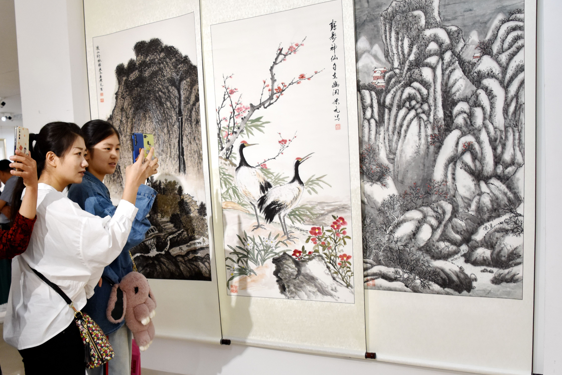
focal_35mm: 36
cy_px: 235
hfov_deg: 52.6
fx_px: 562
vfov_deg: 36.7
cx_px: 210
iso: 800
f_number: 6.3
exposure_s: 1/160
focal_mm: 18
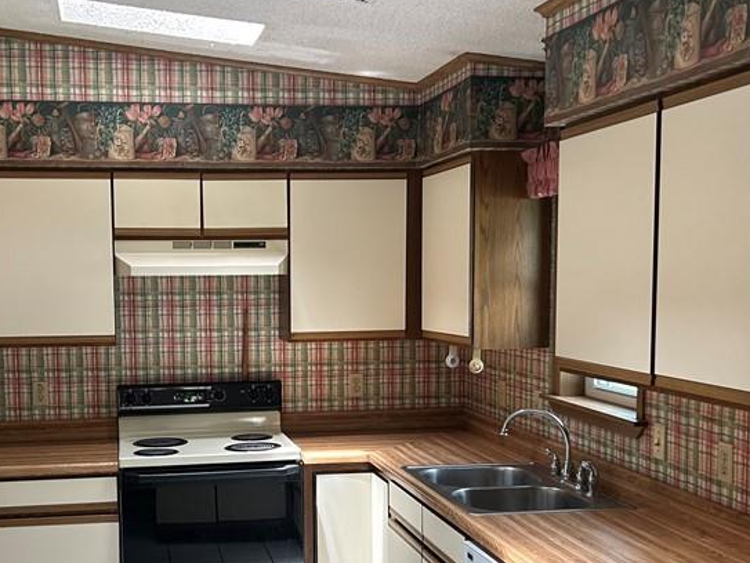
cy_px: 382
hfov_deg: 38.4
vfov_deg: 29.5
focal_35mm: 49
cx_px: 250
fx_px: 1062
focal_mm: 5.7
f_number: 1.5
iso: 125
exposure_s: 1/109
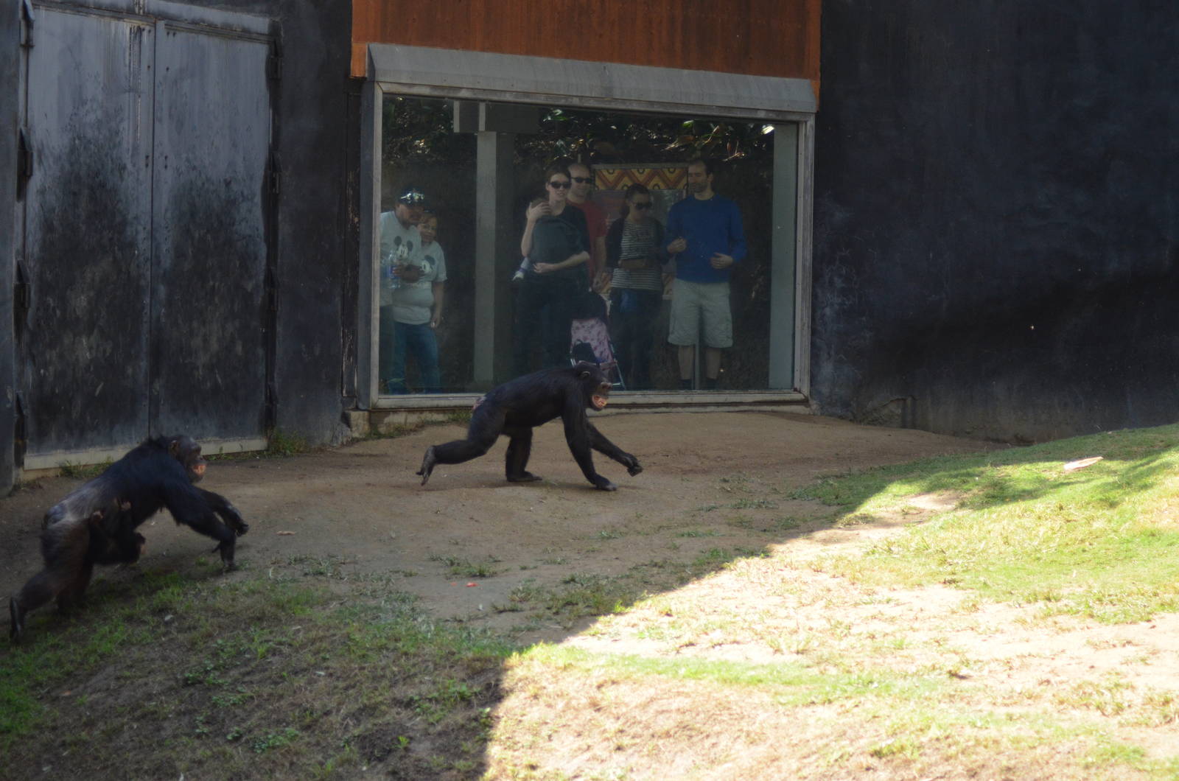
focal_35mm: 105
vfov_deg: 13.0
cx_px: 590
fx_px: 3432
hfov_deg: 19.5
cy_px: 390
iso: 800
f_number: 4
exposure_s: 1/1000
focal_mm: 70
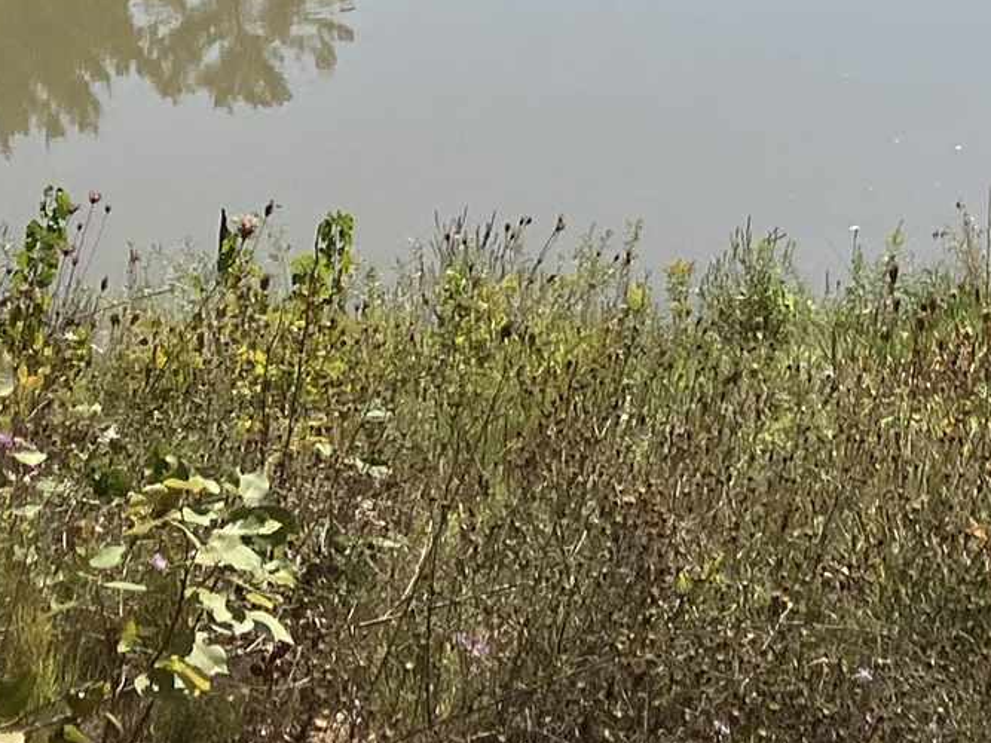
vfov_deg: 10.5
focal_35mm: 129
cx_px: 1193
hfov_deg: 14.8
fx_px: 3692
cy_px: -773
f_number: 1.8
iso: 32
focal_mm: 3.99
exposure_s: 1/3247
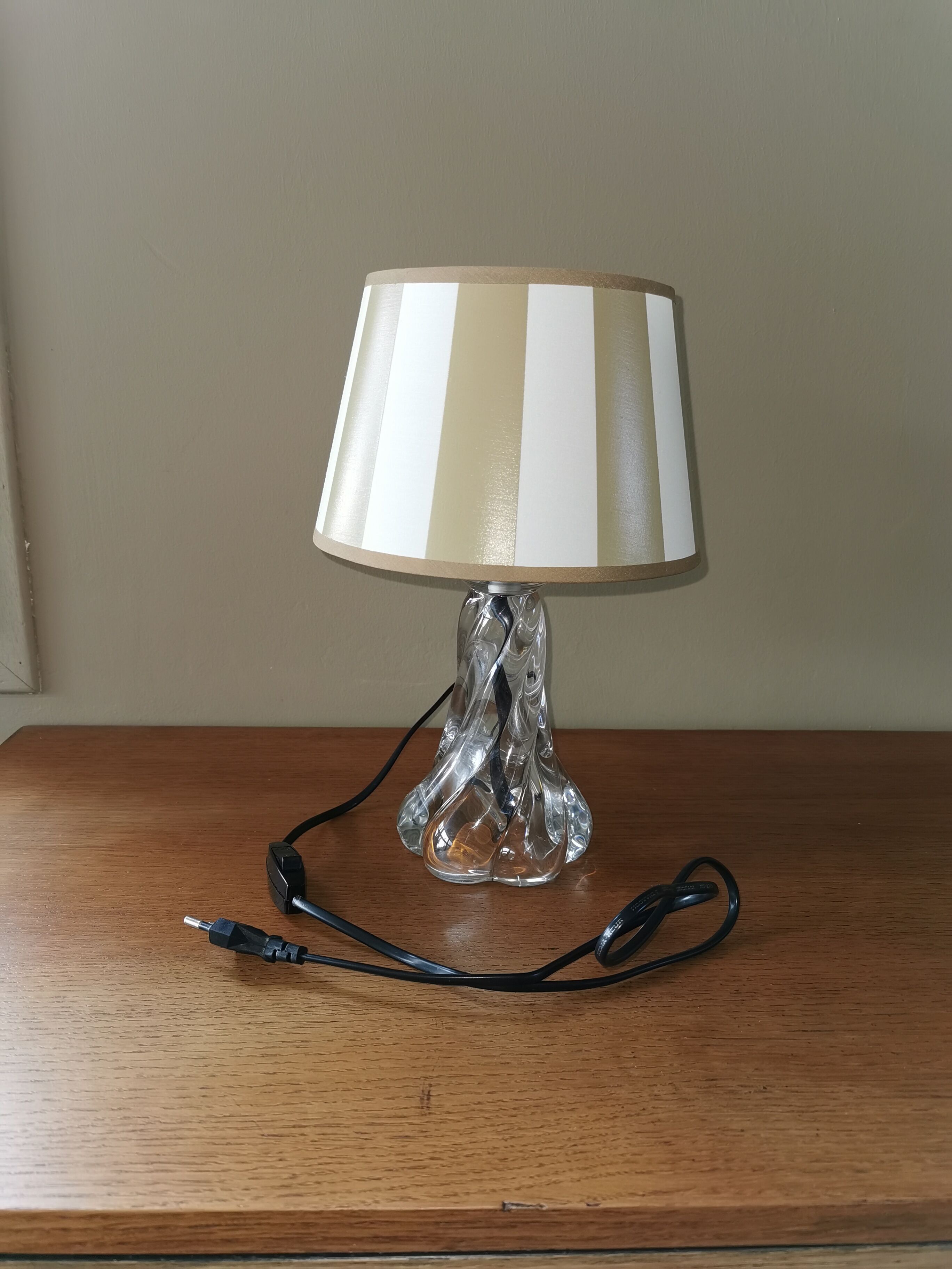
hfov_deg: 51.4
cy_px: 634
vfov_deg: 65.3
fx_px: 990
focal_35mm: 27
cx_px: 476
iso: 64
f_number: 1.6
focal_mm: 5.56
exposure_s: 1/100
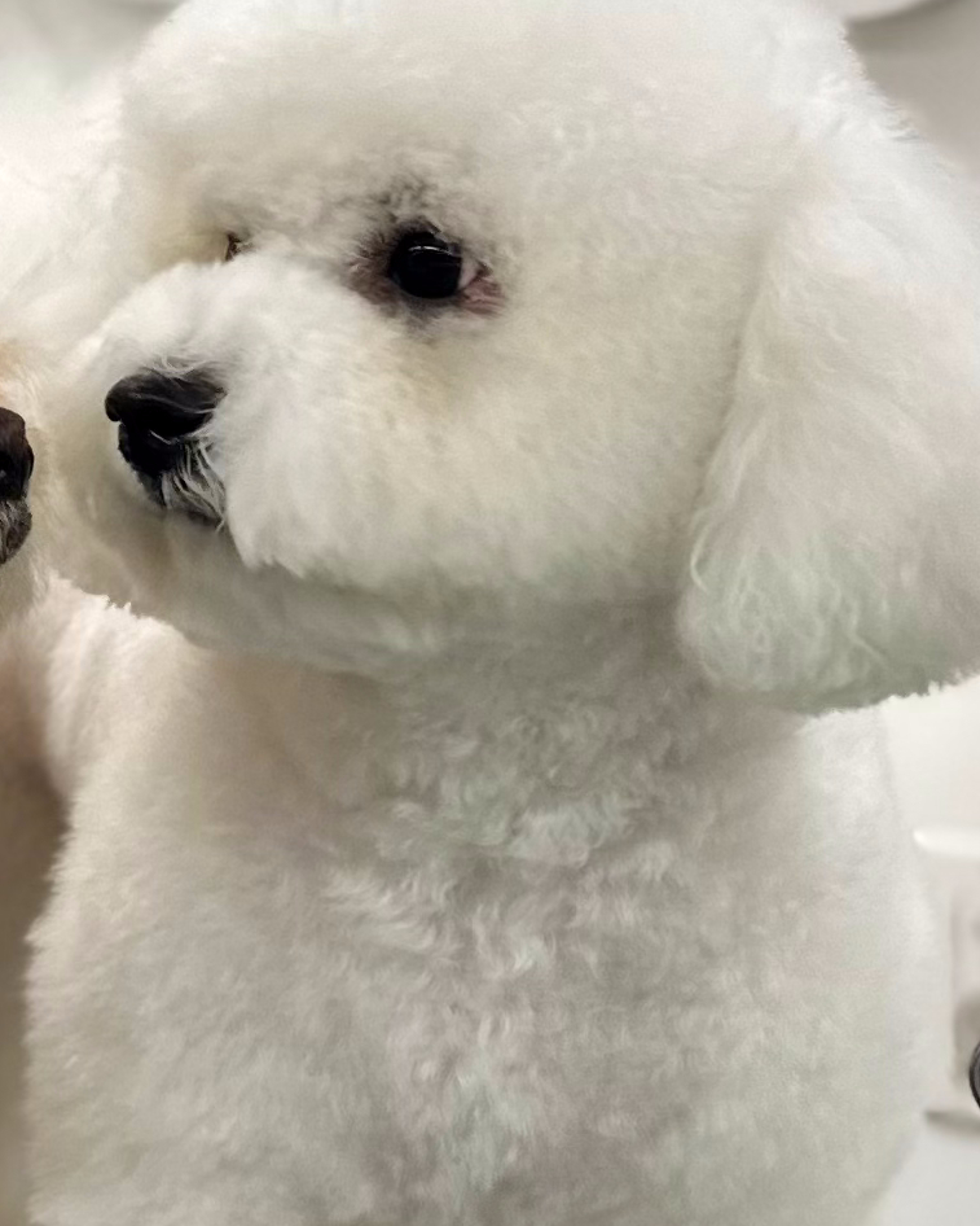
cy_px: 772
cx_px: 135
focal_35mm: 53
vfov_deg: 35.2
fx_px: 1921
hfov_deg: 27.8
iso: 50
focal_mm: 6.86
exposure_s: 1/121
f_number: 1.78
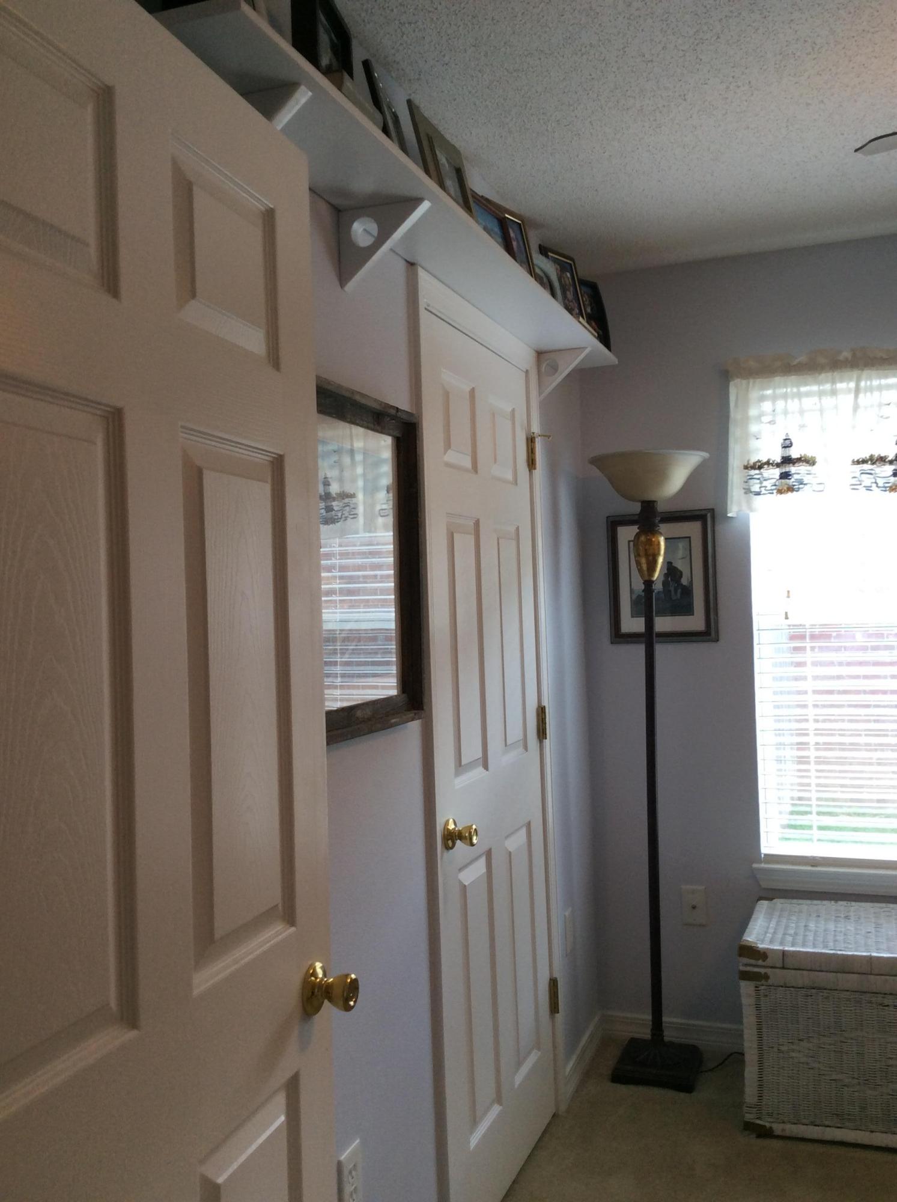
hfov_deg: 44.0
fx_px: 1109
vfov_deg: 56.9
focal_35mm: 32
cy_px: 601
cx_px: 448
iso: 32
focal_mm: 3.3
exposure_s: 1/30
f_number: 2.4
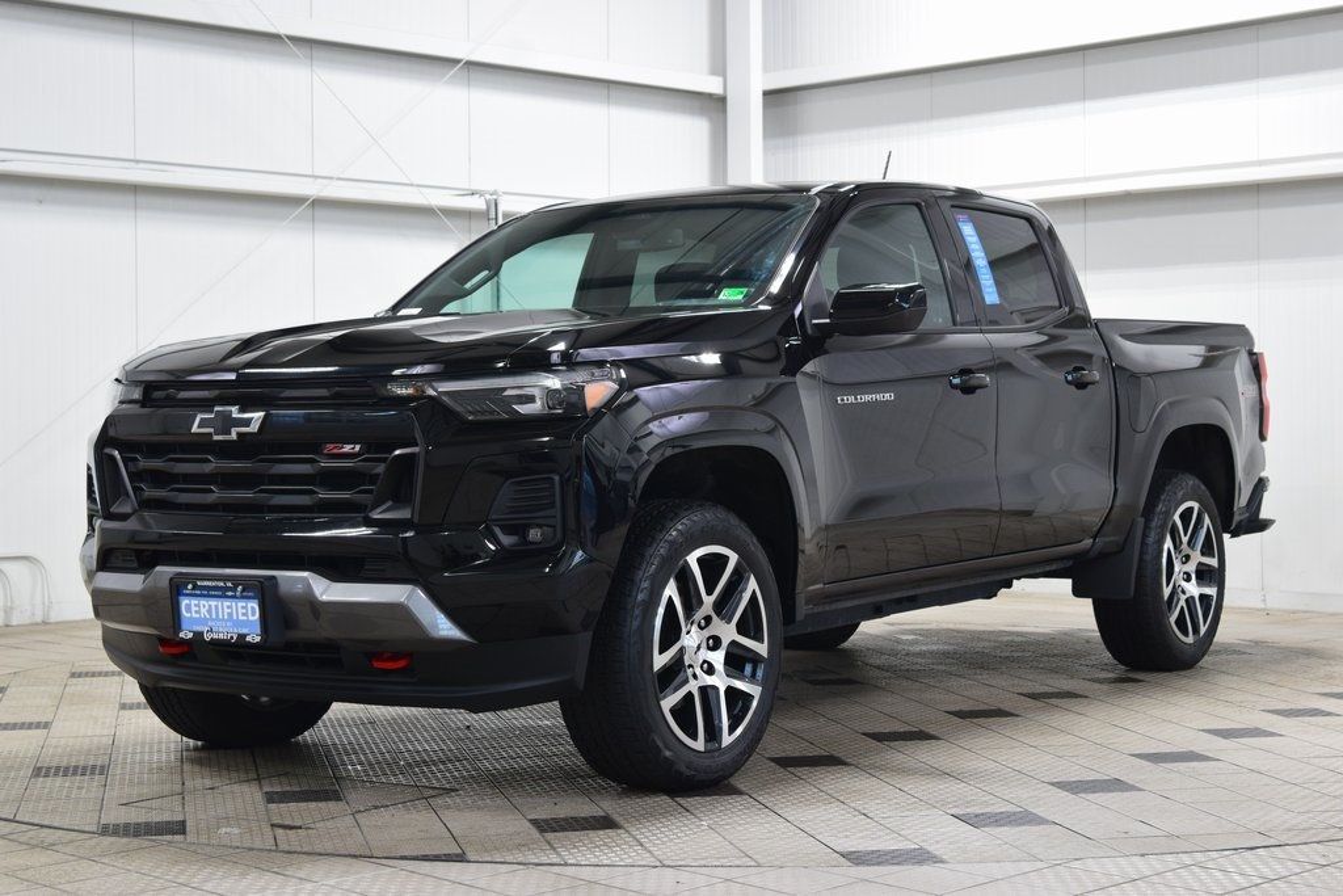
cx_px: 672
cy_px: 448
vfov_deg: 22.6
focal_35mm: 60
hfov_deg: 33.4
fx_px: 2238
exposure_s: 1/15
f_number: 6.3
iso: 640
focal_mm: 40
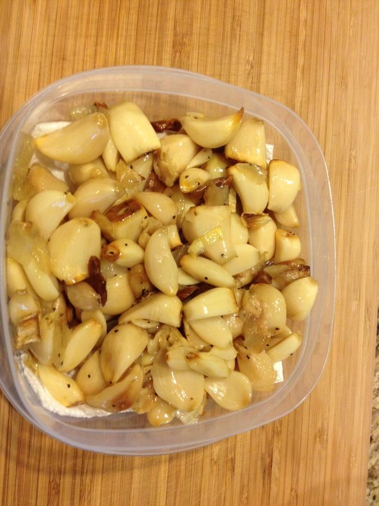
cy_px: 253
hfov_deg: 40.7
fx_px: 511
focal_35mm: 35
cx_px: 190
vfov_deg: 52.6
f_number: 2.4
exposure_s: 1/20
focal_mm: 4.28
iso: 160
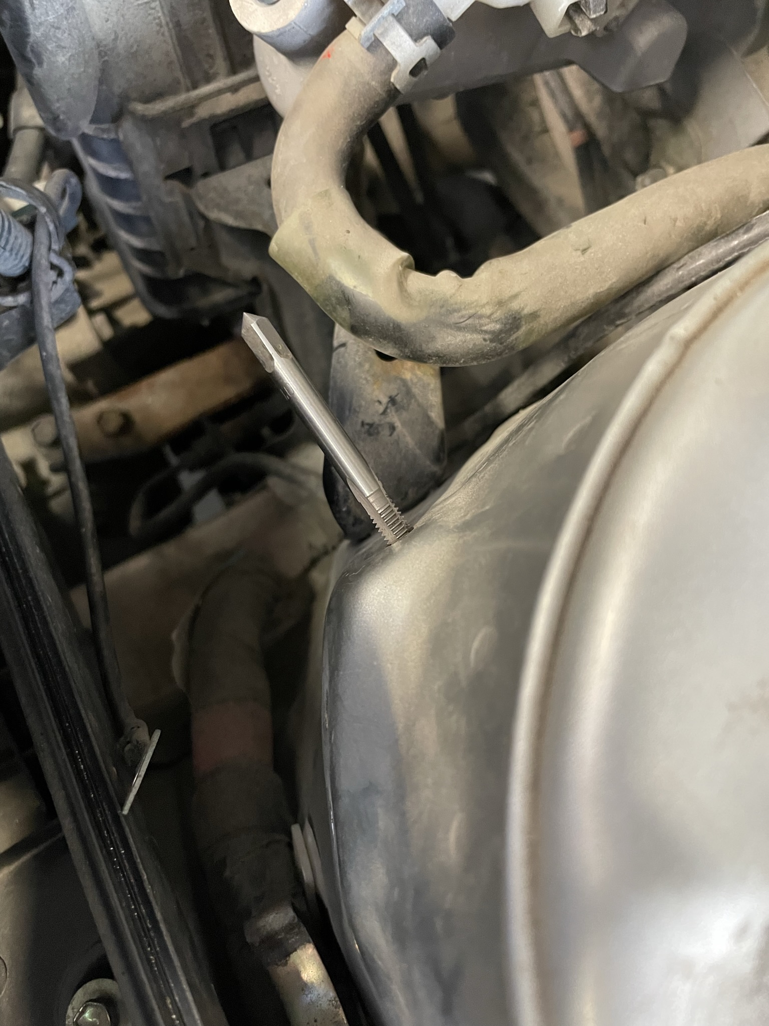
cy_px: 513
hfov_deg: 53.1
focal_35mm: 26
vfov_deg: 67.3
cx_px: 384
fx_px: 770
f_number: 1.6
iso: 500
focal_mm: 4.2
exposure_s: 1/33
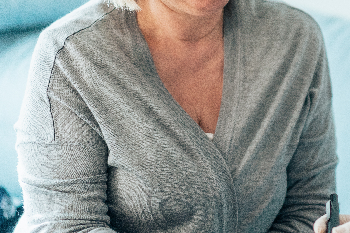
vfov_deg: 10.8
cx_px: 351
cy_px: 59
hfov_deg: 15.8
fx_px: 1235
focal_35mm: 127
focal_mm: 55
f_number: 1.8
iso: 1600
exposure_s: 1/2000
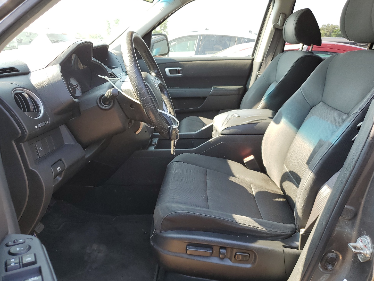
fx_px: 292
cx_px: 193
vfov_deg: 51.4
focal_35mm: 27
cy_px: 139
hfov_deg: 65.3
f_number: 1.5
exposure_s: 1/179
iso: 50
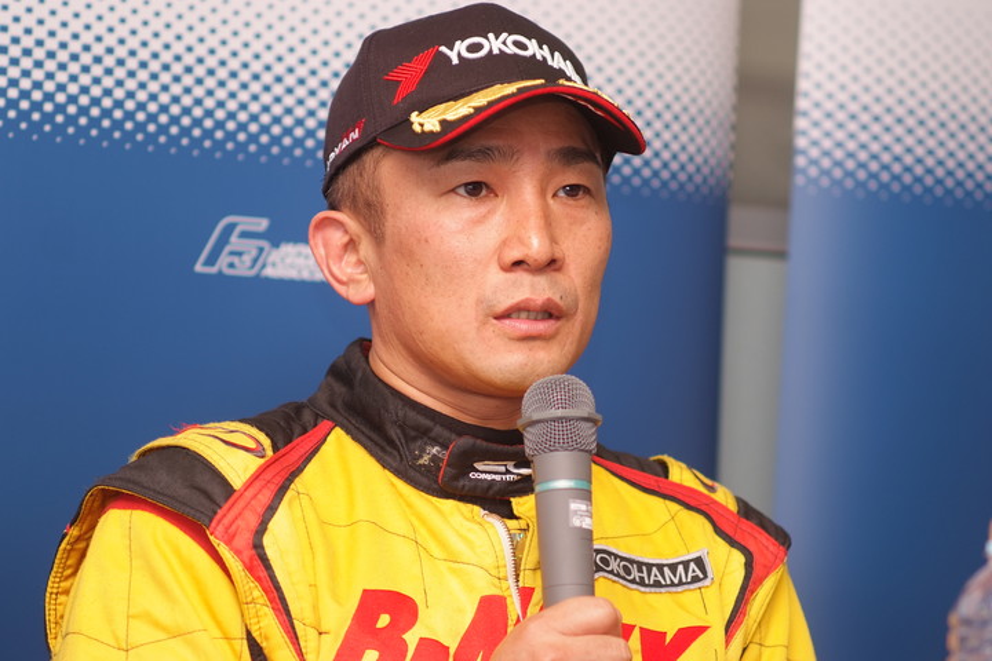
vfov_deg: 8.7
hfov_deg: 13.0
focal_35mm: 158
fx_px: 4353
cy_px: 330
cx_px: 496
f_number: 2.5
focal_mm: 105
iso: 200
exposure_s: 1/125
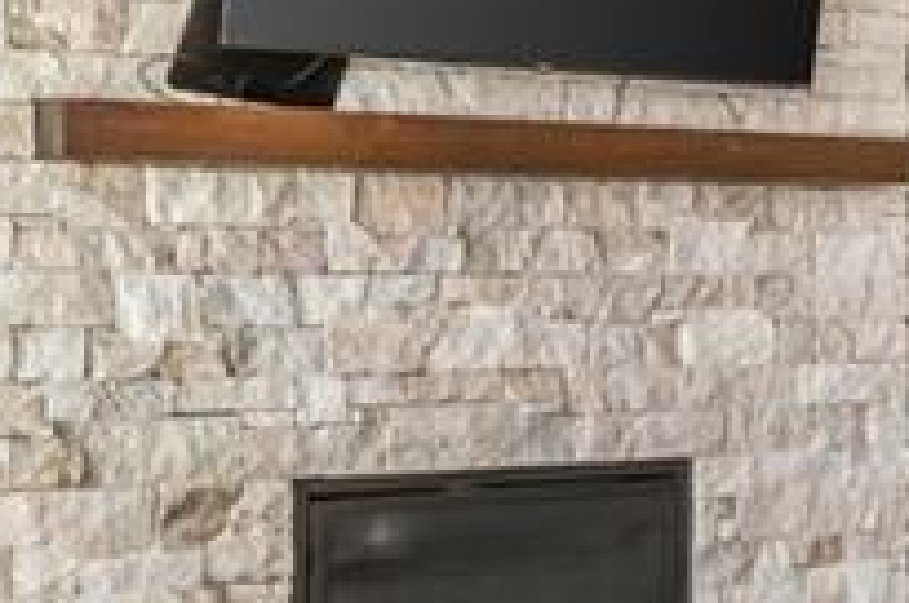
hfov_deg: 21.6
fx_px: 2143
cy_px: 279
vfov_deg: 16.0
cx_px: 1179
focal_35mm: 85
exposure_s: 1/1.67
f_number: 10
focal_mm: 17
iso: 800
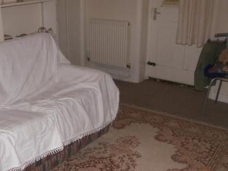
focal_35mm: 46
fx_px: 303
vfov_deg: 31.3
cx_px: 74
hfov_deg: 40.6
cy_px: 111
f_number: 2.8
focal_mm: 5.3
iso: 100
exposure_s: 1/30
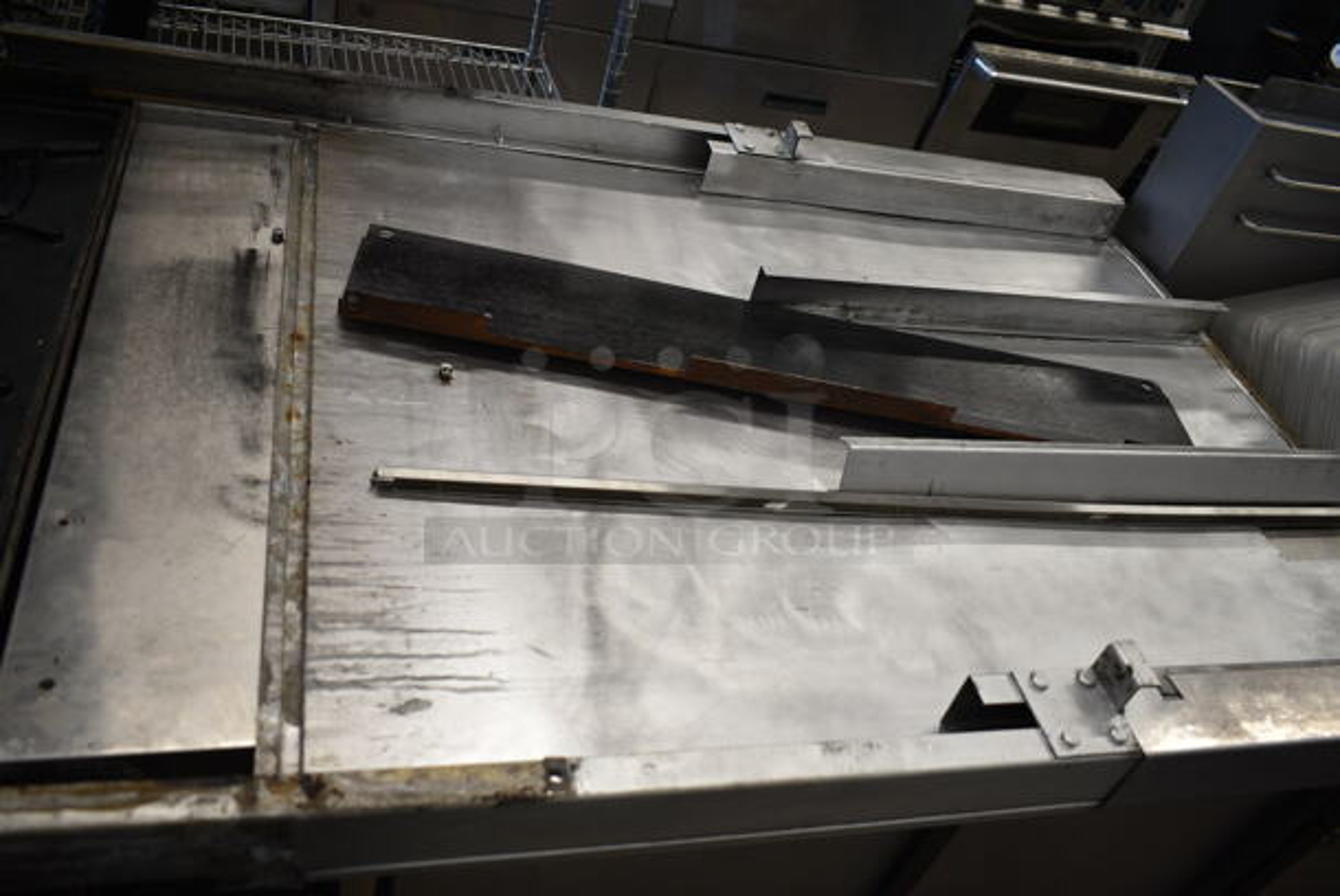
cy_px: 448
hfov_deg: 61.9
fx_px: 1118
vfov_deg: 43.7
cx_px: 670
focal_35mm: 30
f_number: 3.5
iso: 125
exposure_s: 1/30
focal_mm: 20
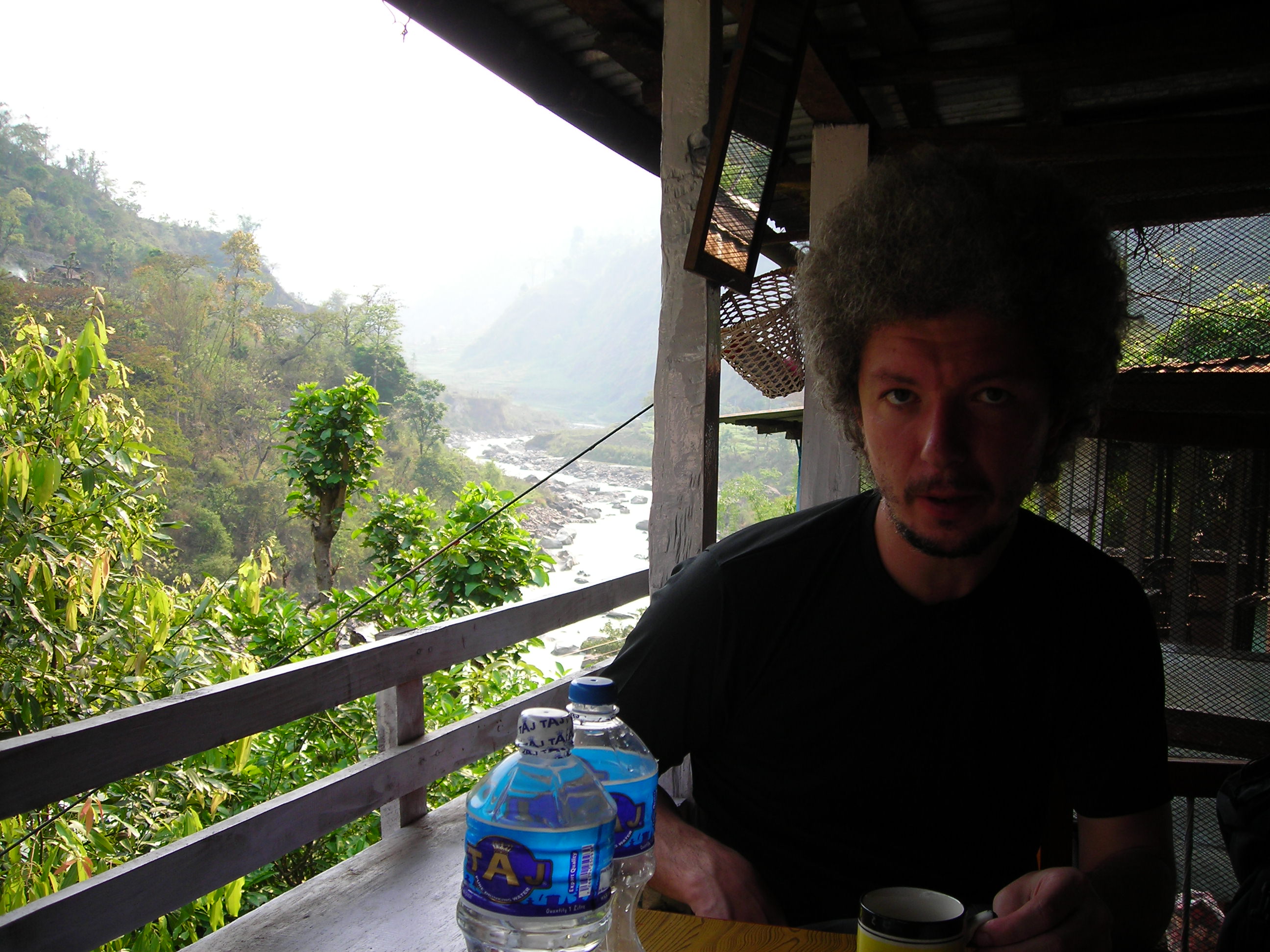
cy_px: 476
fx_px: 1394
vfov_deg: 37.7
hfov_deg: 49.0
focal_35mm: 38
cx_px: 635
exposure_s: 1/116
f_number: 3.2
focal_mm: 6.3
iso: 50
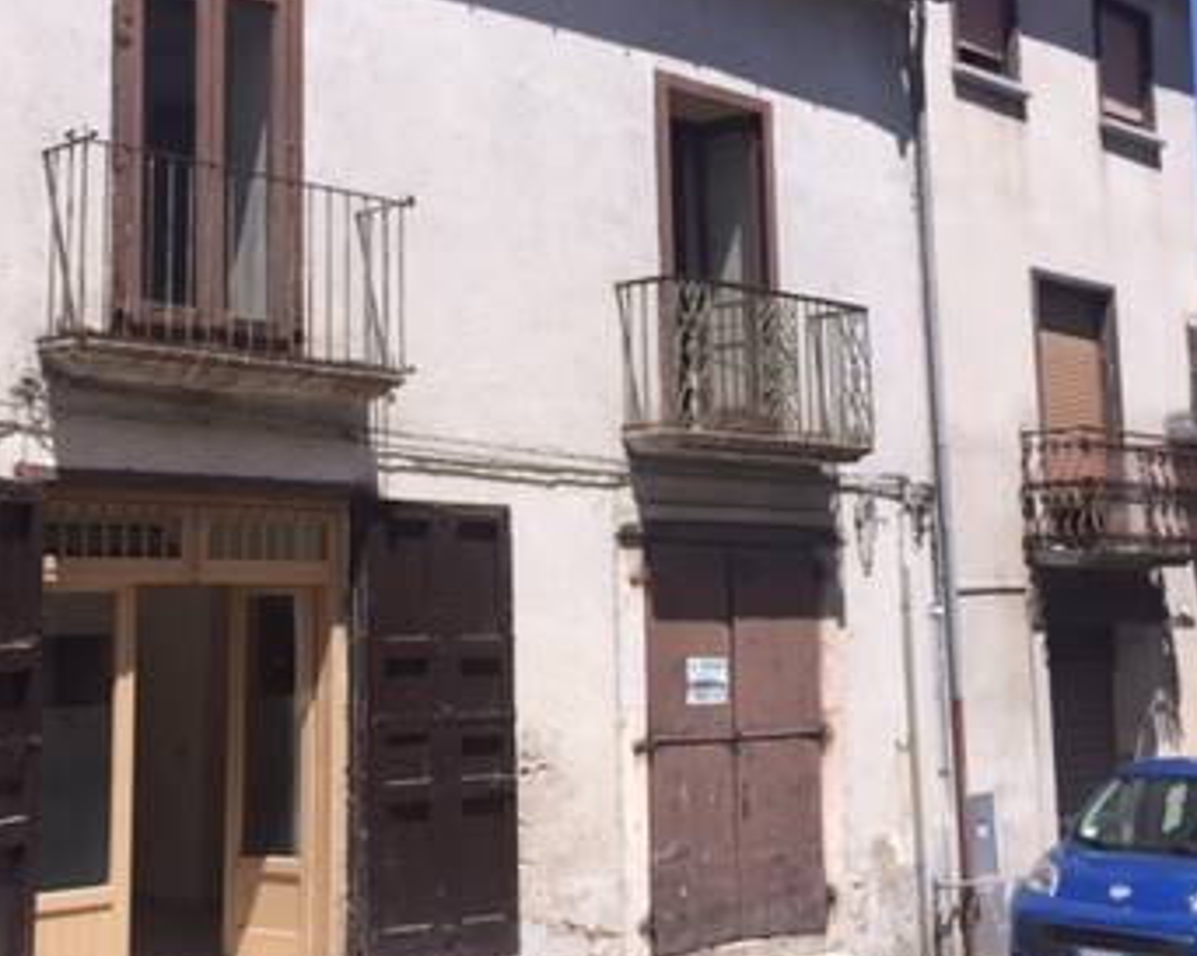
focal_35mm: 53
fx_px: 1876
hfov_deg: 35.3
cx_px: 490
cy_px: 364
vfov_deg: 28.5
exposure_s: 1/2198
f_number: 2.2
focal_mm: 4.15
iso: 32
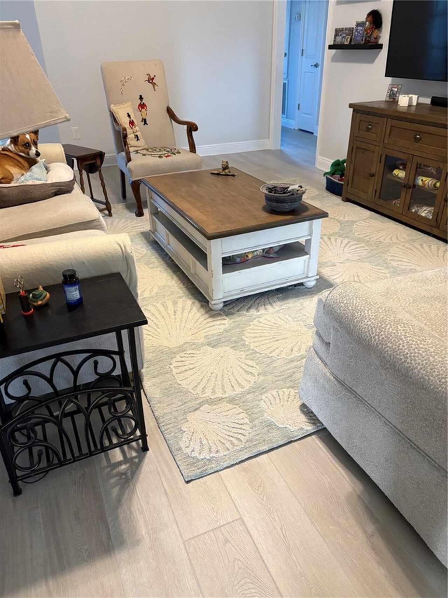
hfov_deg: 53.1
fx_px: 449
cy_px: 299
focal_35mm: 26
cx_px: 224
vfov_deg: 67.3
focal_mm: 5.96
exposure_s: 1/60
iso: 320
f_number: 1.6
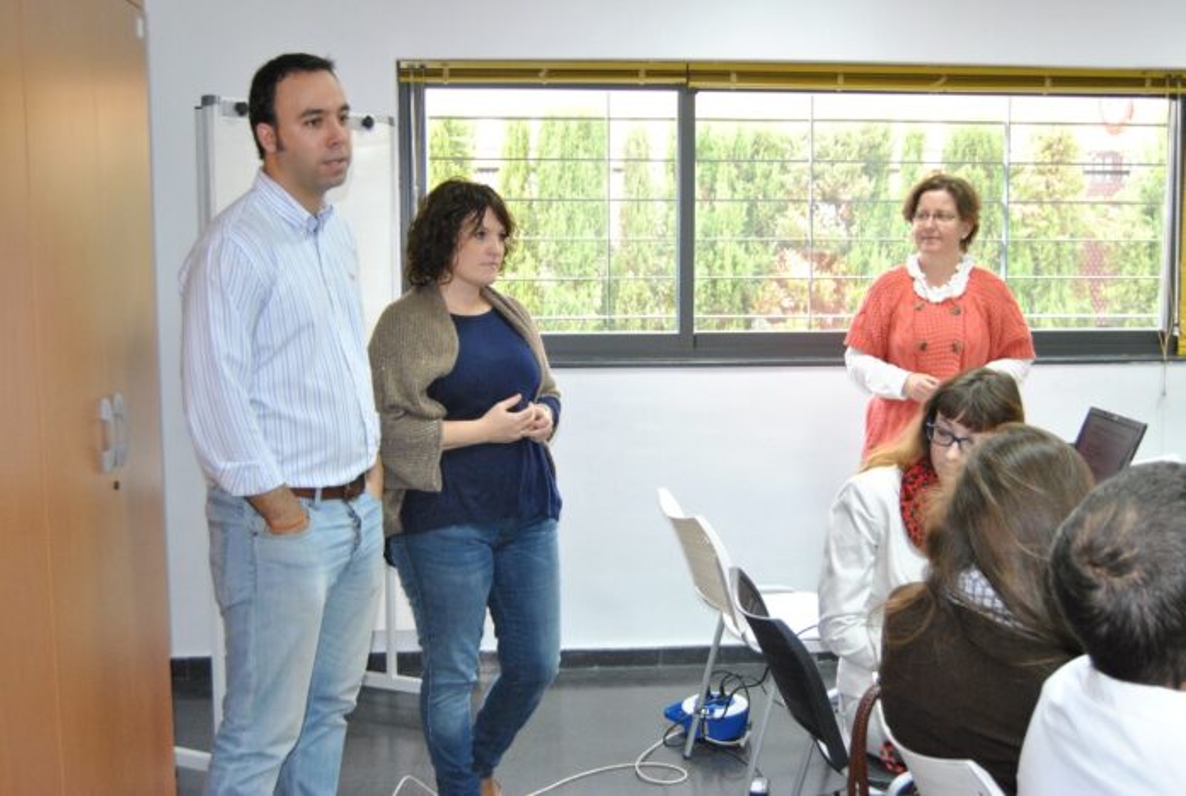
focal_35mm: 42
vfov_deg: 32.0
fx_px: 1386
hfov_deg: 46.3
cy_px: 398
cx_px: 593
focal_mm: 28
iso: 800
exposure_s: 1/40
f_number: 4.5
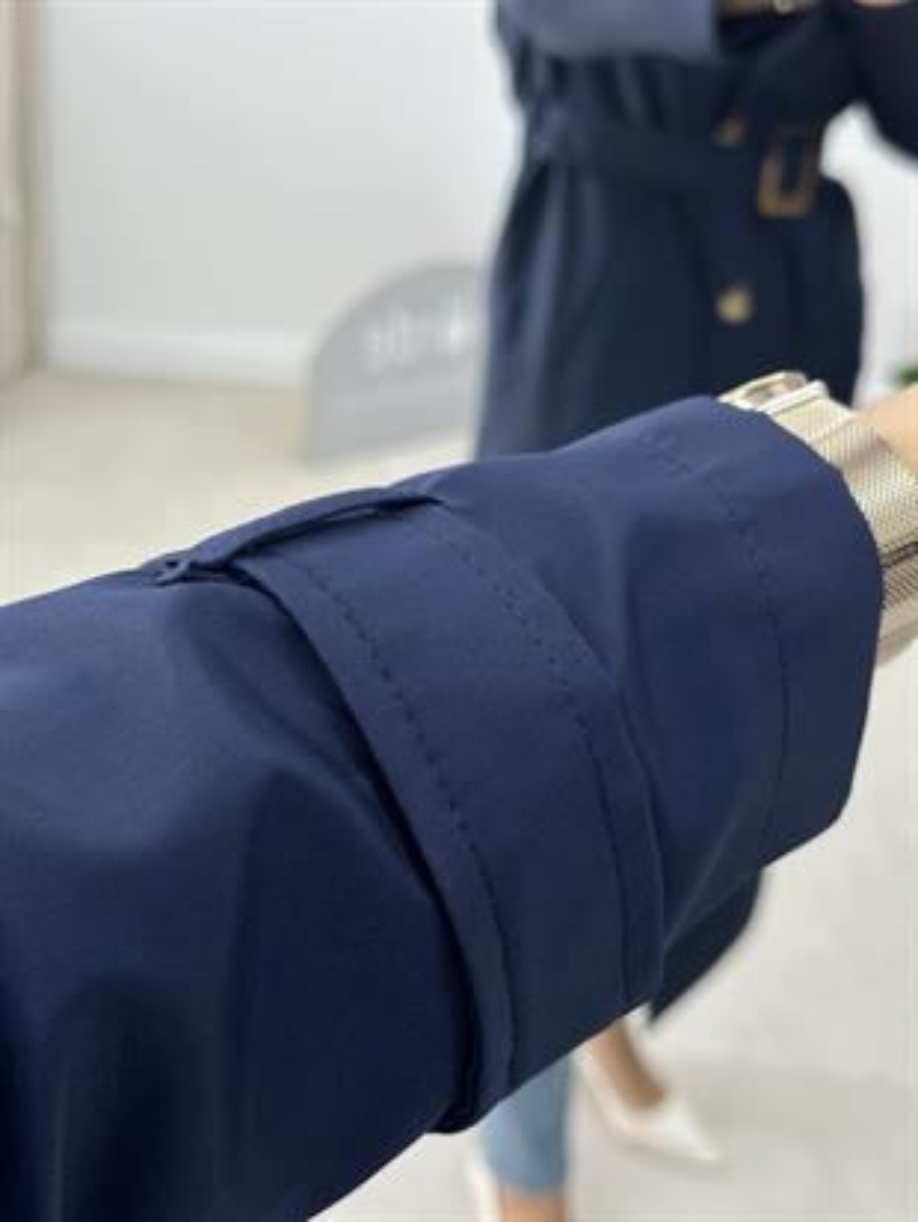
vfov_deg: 39.6
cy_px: 611
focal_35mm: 48
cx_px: 459
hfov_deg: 30.3
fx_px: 1696
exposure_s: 1/187
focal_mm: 6.86
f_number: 1.78
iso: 80
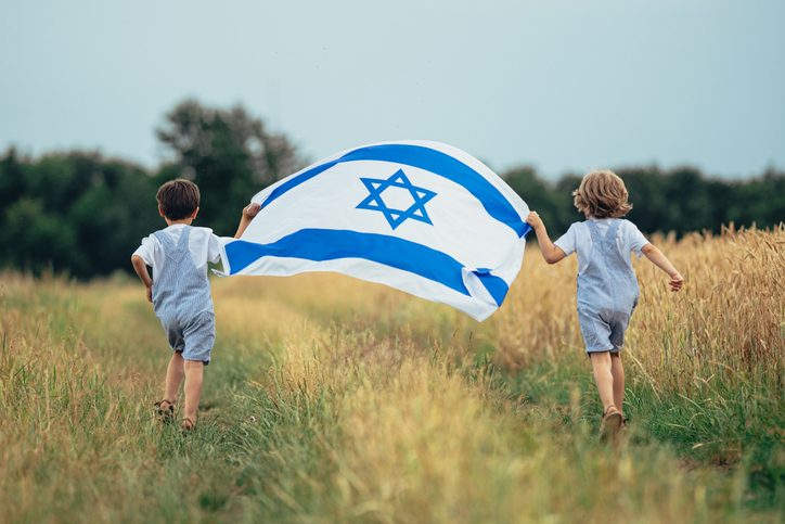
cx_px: 392
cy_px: 262
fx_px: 4416
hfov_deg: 10.2
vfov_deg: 6.8
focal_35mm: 202
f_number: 1.8
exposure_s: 1/400
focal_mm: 135
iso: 400
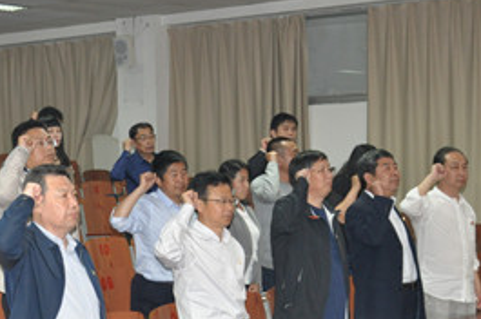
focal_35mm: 102
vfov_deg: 13.4
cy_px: 205
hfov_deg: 19.8
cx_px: 78
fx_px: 1361
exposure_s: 1/30
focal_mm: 30
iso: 800
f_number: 4.2
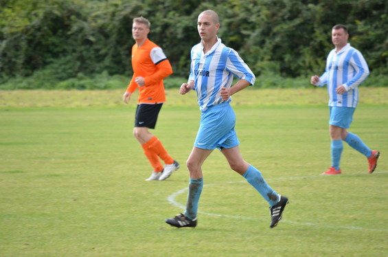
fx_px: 3226
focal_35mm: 300
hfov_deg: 6.9
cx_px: 194
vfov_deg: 4.6
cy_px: 128
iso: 100
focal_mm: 200
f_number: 5.6
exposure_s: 1/160
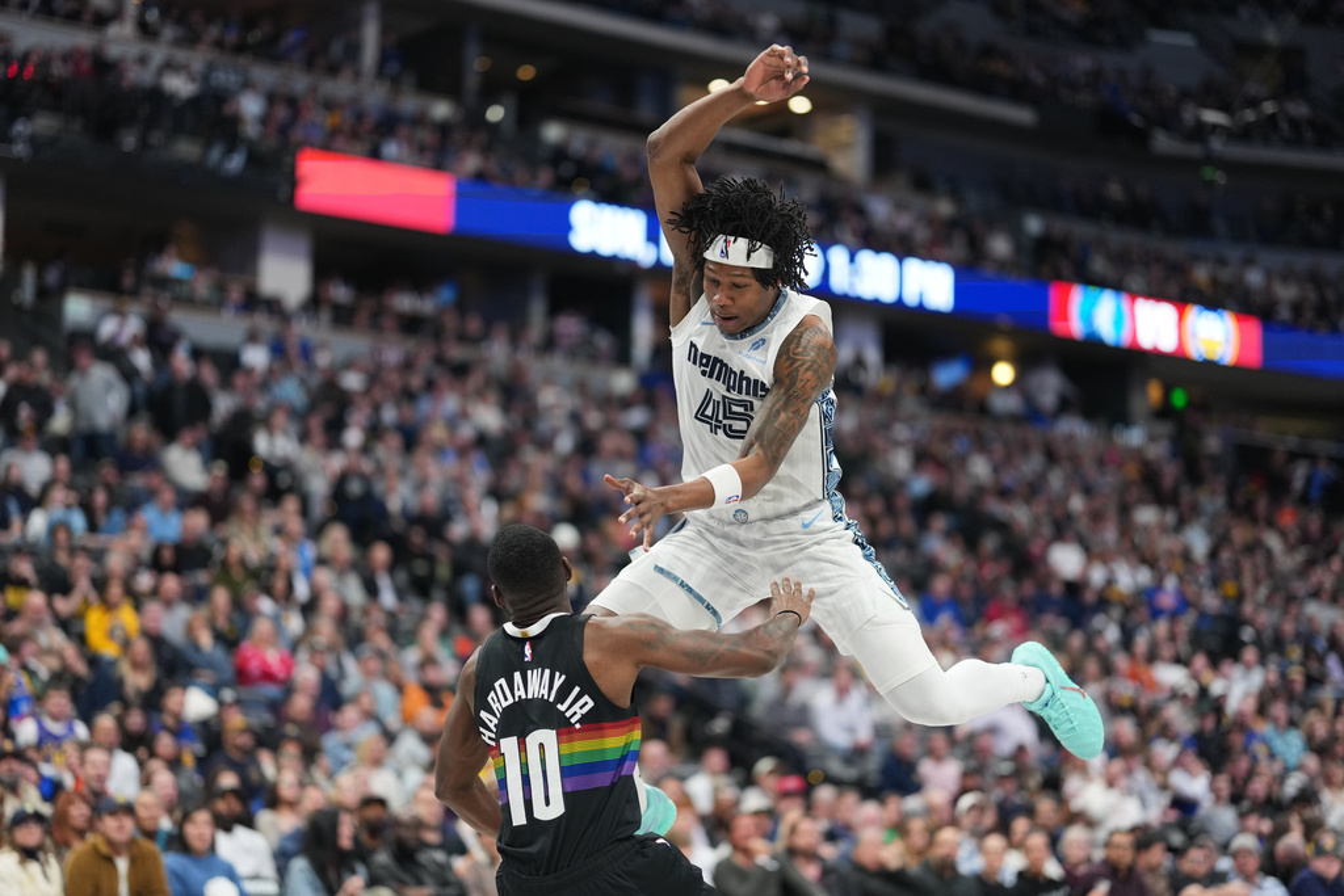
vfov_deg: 16.1
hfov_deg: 23.9
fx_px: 3174
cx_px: 672
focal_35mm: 85
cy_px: 448
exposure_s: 1/2000
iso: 1250
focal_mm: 85
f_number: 1.4
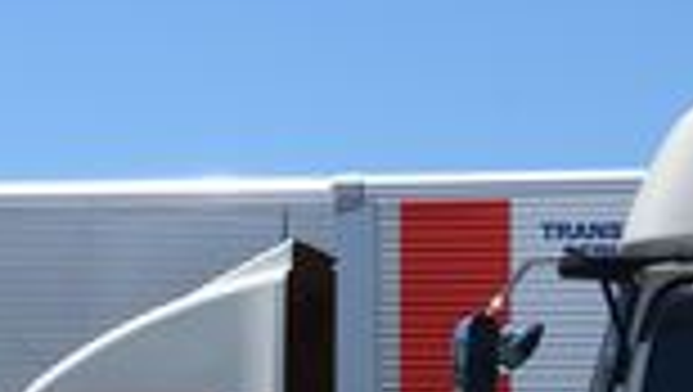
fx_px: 3955
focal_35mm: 215
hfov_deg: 9.8
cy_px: 270
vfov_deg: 5.7
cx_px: -194
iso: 100
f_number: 13
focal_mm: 44
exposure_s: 1/200
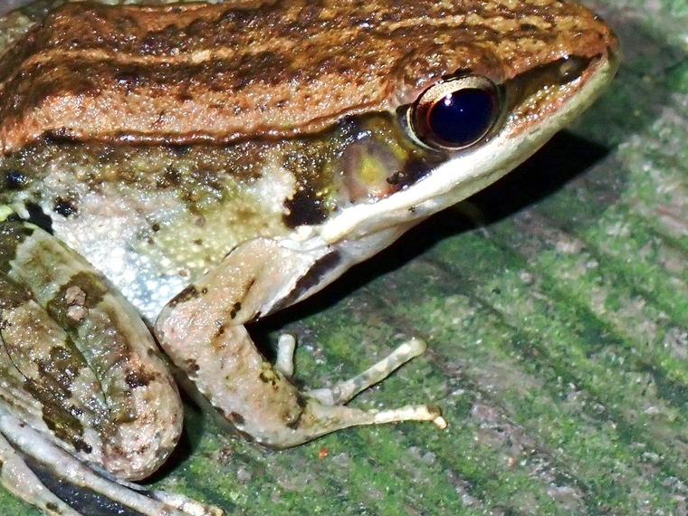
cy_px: 221
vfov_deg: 9.9
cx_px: 298
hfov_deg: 13.2
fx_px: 2981
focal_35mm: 150
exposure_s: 1/200
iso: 200
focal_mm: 18
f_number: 6.3
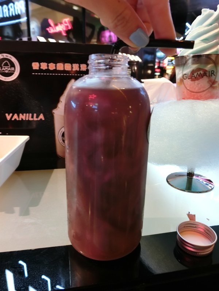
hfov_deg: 54.9
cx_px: 110
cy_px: 146
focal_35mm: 25
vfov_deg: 69.4
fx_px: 211
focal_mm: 5.4
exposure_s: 1/8
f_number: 2.8
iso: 200
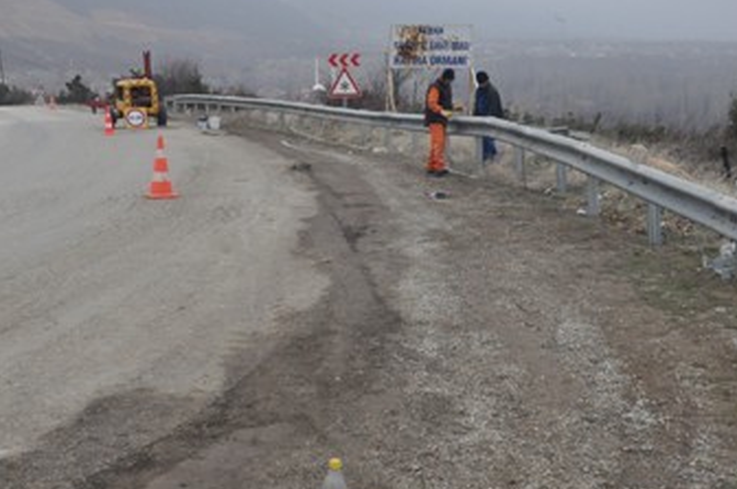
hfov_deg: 33.4
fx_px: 1227
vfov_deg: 22.5
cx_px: 382
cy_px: 211
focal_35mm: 60
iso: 1250
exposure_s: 1/500
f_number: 11
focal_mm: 30
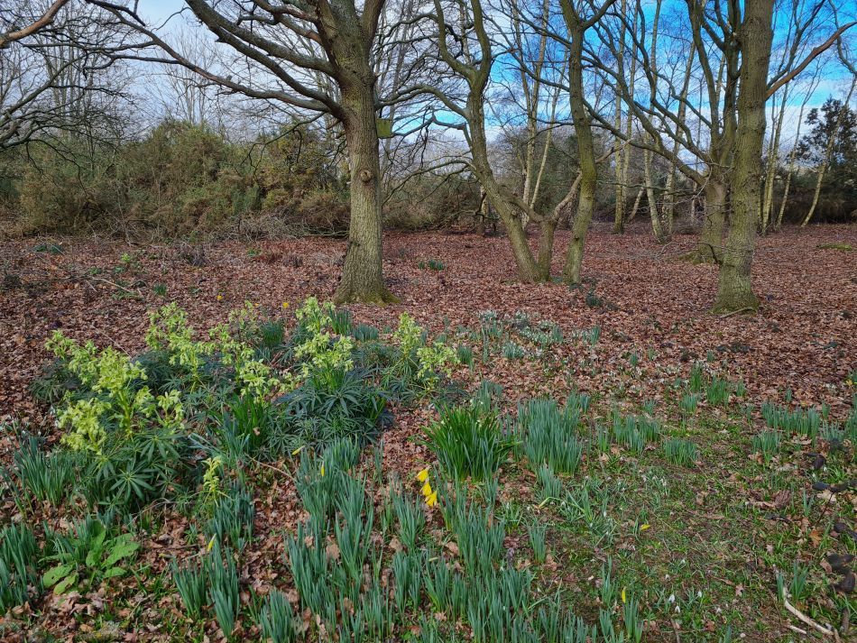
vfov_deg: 53.1
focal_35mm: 26
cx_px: 428
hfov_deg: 67.3
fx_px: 644
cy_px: 322
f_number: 1.8
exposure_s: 1/888
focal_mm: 5.4
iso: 50
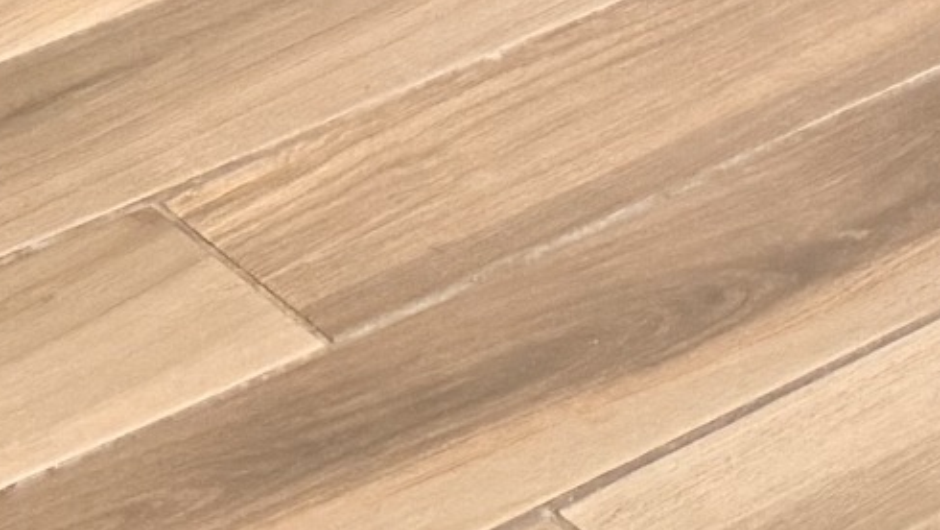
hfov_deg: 13.0
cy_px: -1651
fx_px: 4089
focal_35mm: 164
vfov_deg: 6.1
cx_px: 140
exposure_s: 1/60
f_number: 1.78
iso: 320
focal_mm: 6.76
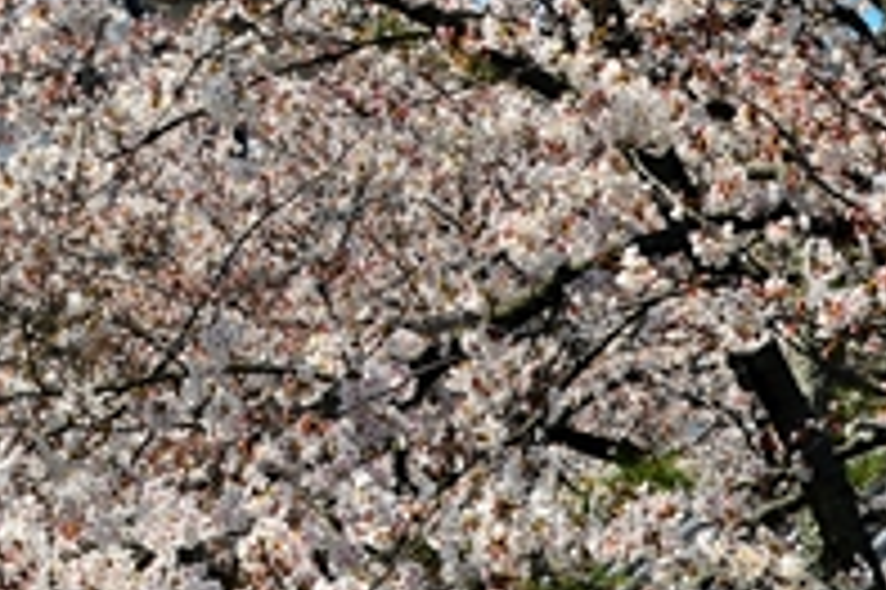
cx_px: -13
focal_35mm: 195
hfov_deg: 10.5
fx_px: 4795
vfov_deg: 6.9
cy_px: -230
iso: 400
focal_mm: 48
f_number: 11
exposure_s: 1/500
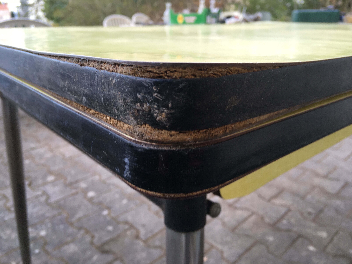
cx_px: 176
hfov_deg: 61.7
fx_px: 295
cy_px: 132
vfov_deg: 48.2
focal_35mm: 29
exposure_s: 1/50
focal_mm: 4.15
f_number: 2.2
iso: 25
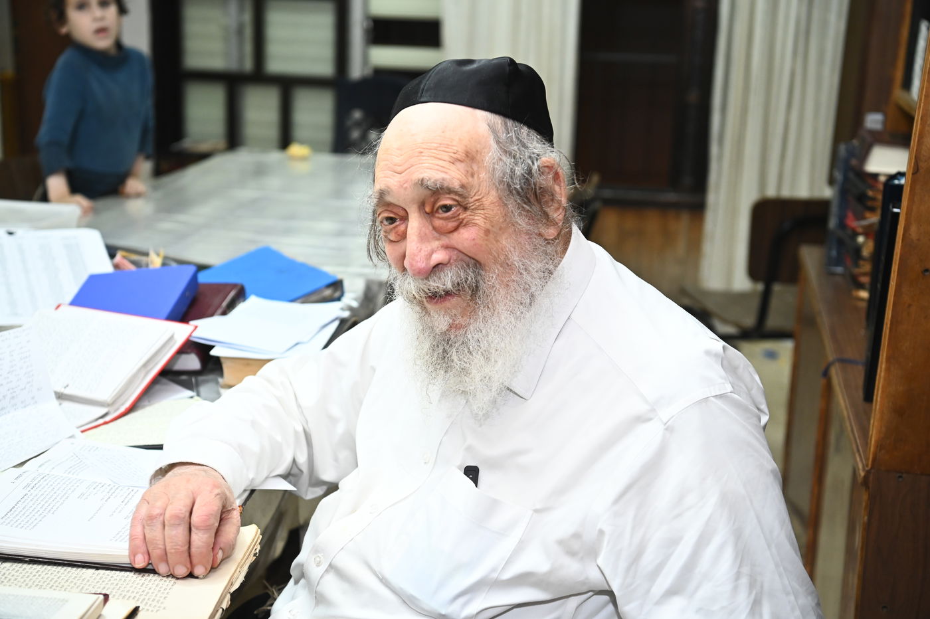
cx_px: 465
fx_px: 1420
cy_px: 310
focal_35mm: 55
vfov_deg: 24.6
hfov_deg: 36.3
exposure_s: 1/160
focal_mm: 55
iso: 2000
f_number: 4
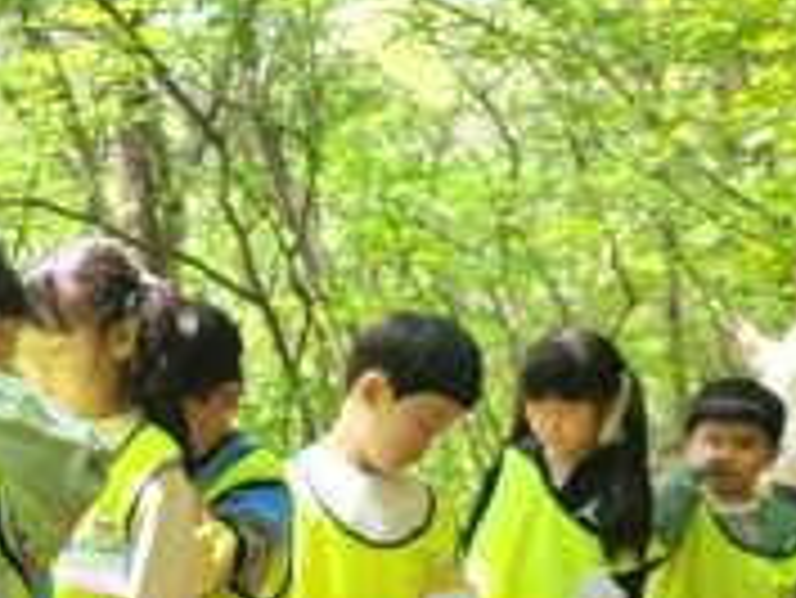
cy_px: 382
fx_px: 2025
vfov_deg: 16.8
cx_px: -283
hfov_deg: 20.1
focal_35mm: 88
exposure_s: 1/163
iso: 40
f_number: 1.8
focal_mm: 5.4
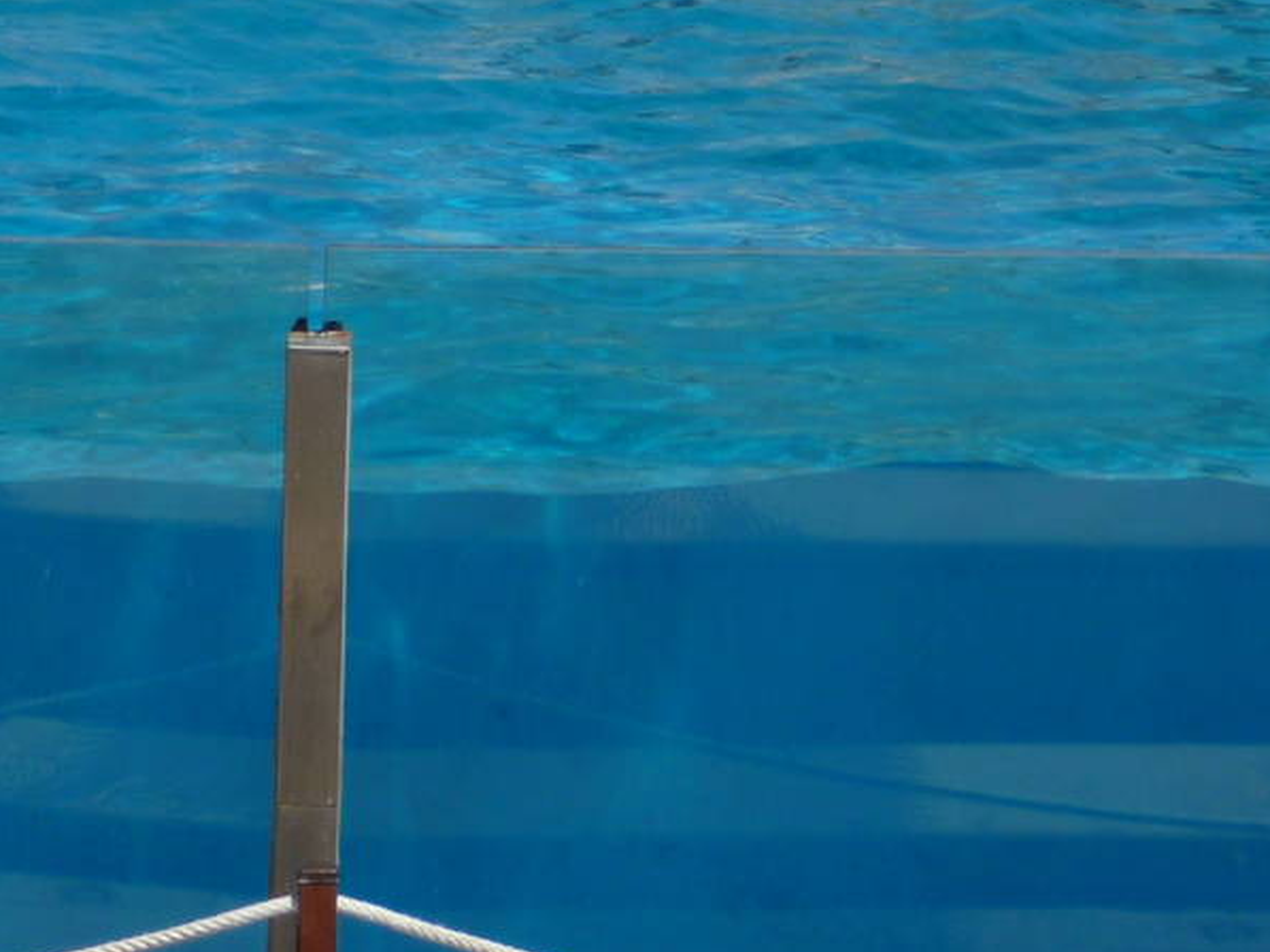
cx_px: 608
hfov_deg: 10.2
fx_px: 7082
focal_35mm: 193
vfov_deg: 7.6
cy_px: -314
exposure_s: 1/1000
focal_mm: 12.2
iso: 100
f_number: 4.6
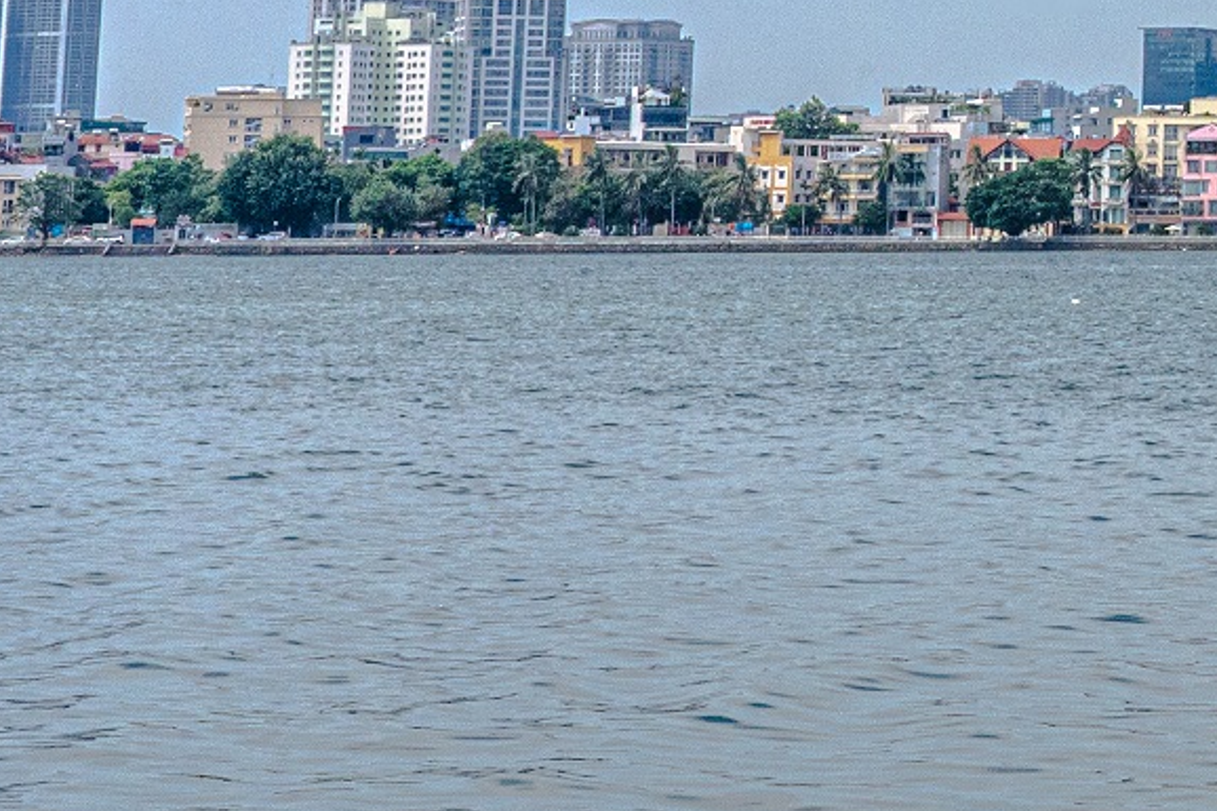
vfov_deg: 10.2
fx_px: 4326
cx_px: 1931
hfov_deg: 14.7
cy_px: -521
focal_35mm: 128
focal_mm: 37
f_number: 22
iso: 1250
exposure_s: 1/500
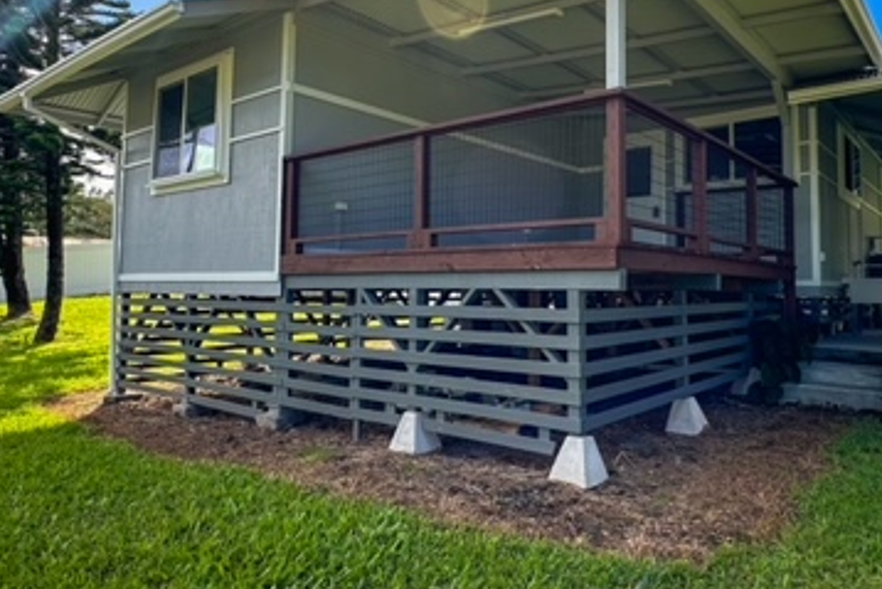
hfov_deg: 68.7
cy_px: 244
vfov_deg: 49.4
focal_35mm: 26
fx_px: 637
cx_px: 525
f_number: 2.2
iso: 40
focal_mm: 2.22
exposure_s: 1/380
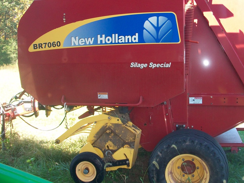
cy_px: 79
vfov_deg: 32.8
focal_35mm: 44
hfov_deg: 42.7
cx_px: 151
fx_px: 310
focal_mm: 5.7
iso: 80
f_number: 2.8
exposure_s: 1/100
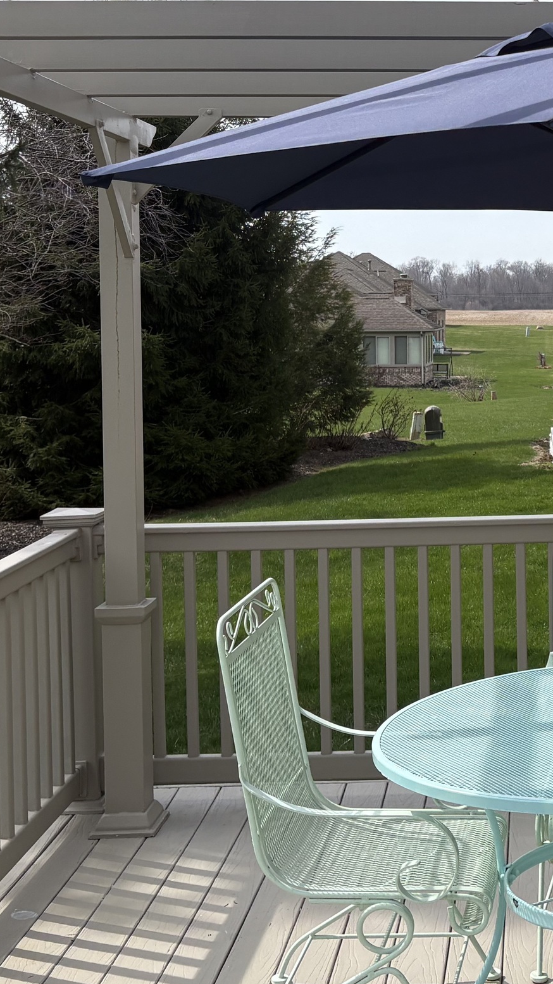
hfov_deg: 20.3
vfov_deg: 36.7
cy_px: 308
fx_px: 1460
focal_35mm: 56
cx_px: 630
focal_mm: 5.96
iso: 50
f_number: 1.6
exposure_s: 1/2364
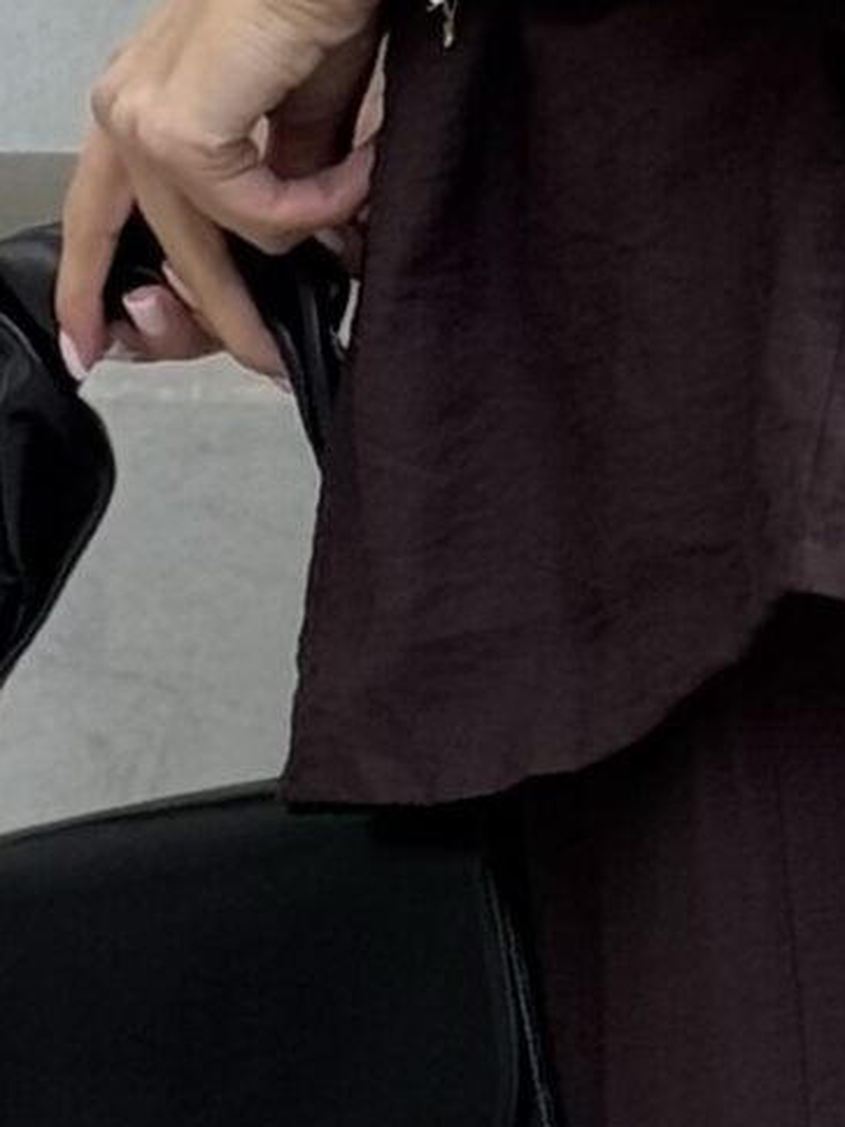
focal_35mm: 254
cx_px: 780
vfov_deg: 7.8
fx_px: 8267
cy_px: 1136
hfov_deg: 5.8
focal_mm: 6.76
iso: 64
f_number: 1.78
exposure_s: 1/121
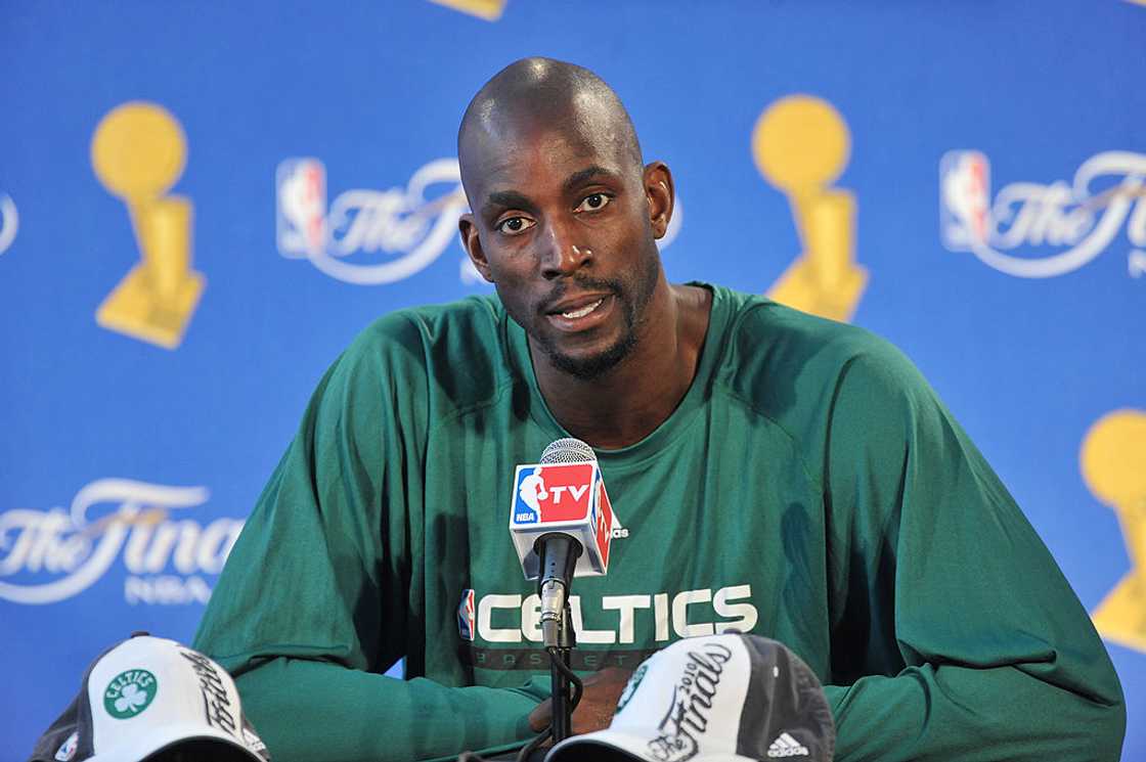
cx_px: 573
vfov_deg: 2.3
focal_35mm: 600
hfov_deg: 3.4
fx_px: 19085
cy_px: 381
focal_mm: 600
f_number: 5
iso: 2000
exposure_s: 1/250
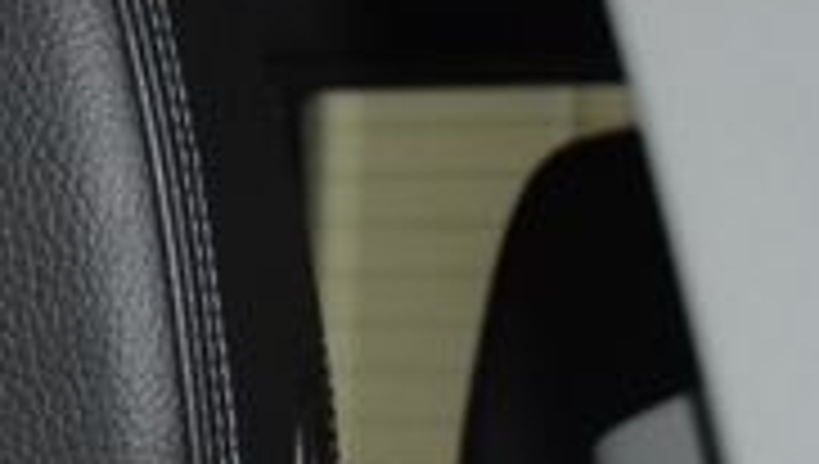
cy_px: 543
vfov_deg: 8.7
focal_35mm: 138
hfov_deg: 14.6
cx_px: -356
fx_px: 2998
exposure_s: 1/80
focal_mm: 25
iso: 1600
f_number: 3.8
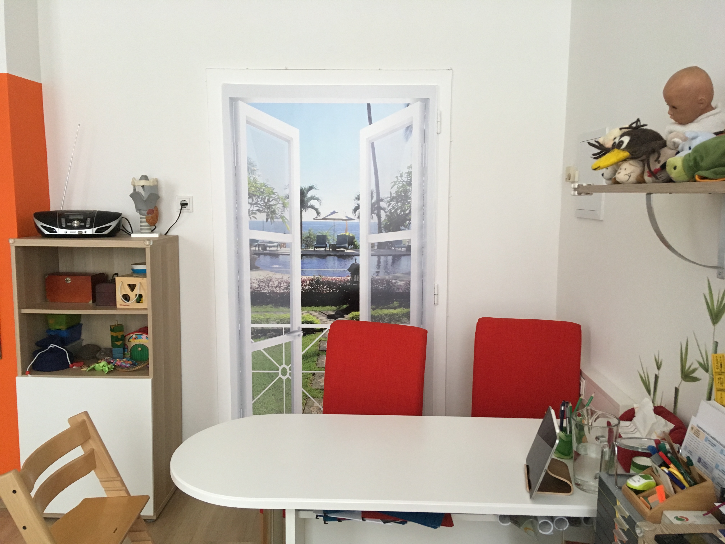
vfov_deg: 48.2
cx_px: 362
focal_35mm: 29
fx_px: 607
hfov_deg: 61.7
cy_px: 272
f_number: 2.2
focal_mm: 4.15
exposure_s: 1/33
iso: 160
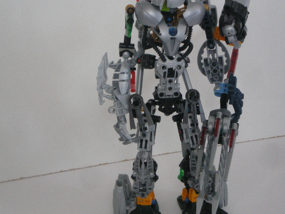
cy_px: 98
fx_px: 371
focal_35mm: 45
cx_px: 166
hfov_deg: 41.9
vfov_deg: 32.2
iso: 400
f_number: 3.1
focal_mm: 6.3
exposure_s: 1/20
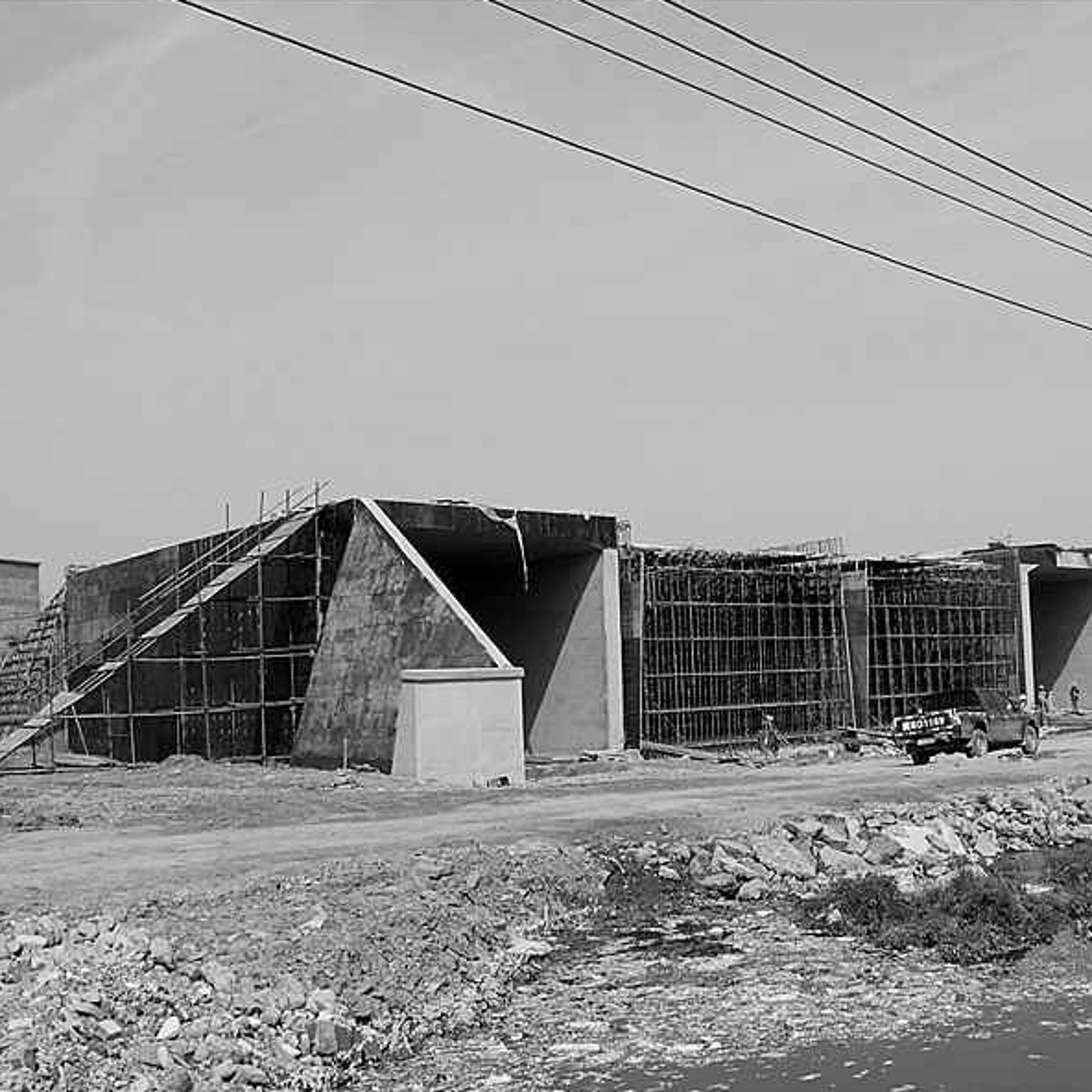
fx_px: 1535
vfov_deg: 39.2
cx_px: 659
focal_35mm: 43
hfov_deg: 39.0
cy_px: 543
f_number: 4
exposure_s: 1/500
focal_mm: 6
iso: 50
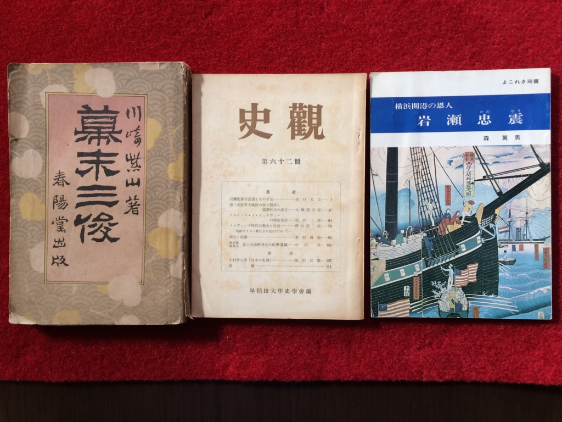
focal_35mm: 29
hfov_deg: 61.7
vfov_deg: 48.2
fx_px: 471
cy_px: 211
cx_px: 281
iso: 64
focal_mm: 4.15
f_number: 2.2
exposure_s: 1/30
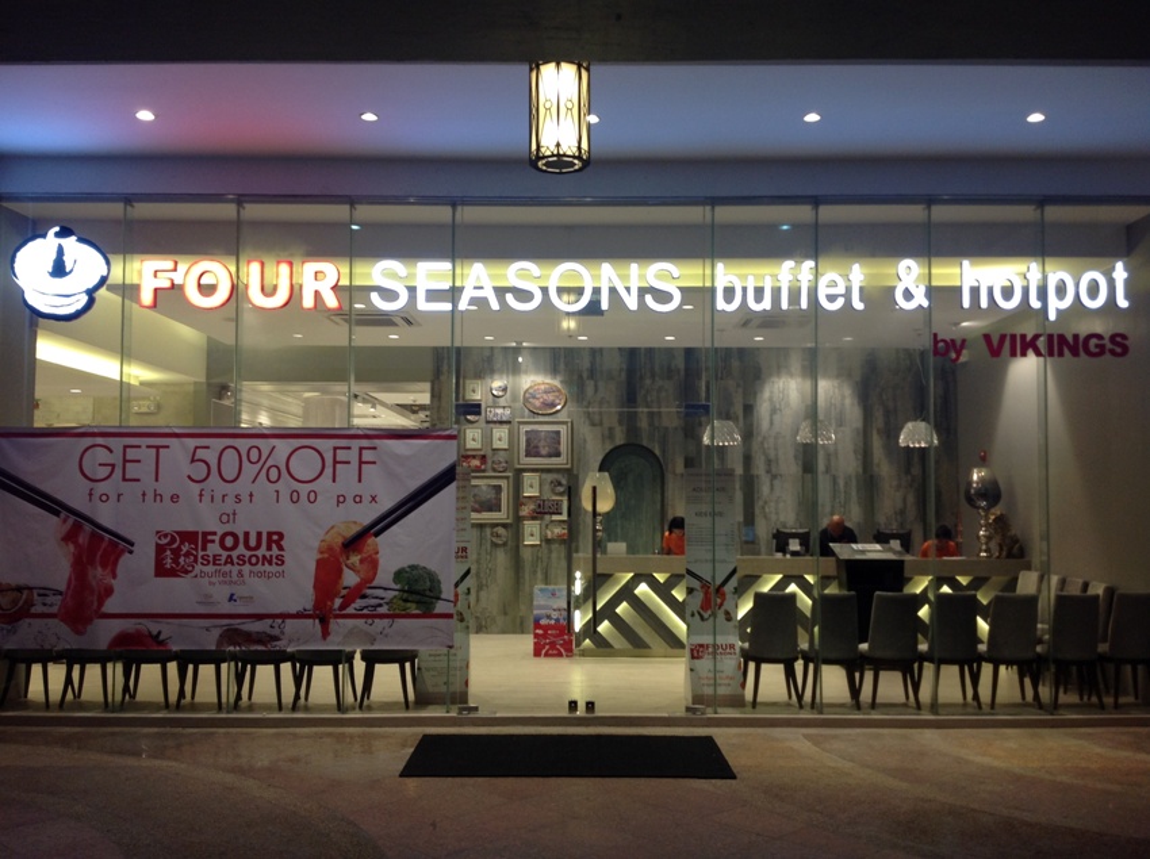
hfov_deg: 52.7
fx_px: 1161
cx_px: 575
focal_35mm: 35
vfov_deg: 40.6
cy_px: 430
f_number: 2.4
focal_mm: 4.28
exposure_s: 1/20
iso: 64
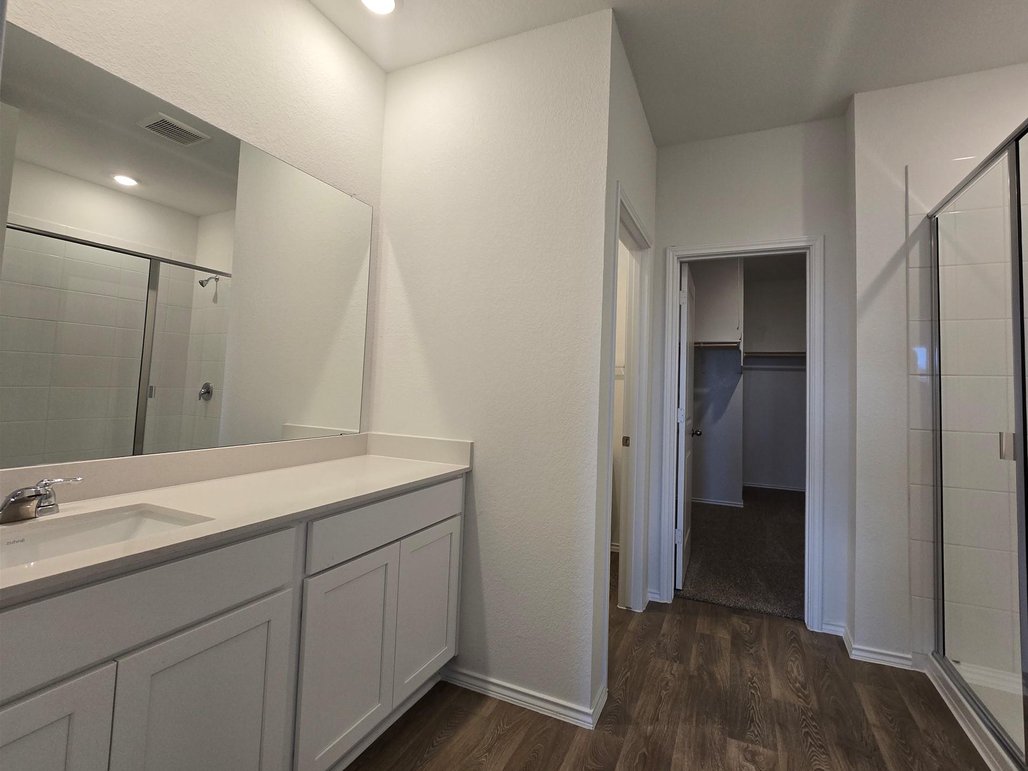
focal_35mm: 14
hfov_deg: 101.9
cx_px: 553
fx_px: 416
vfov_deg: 85.6
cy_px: 361
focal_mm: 2.2
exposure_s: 1/60
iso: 80
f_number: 2.2
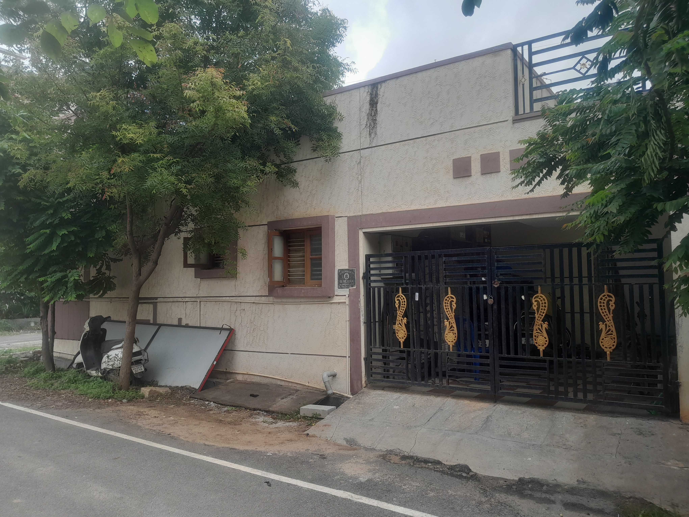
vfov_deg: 51.4
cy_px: 258
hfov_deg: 65.3
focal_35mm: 27
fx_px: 537
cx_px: 344
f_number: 1.8
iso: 40
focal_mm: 4
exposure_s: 1/120
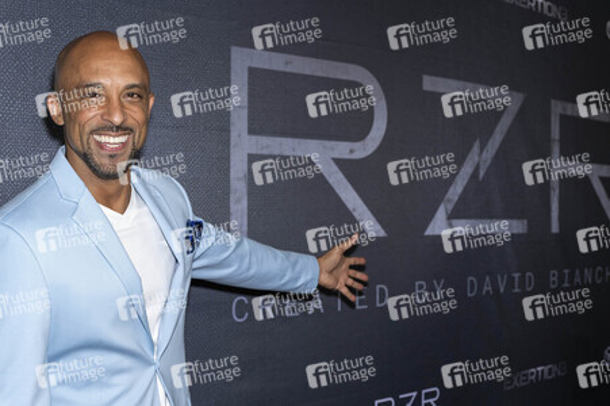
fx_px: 847
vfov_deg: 27.0
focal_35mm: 50
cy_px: 203
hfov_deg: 39.6
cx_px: 305
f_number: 5.6
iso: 800
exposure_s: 1/200
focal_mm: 50
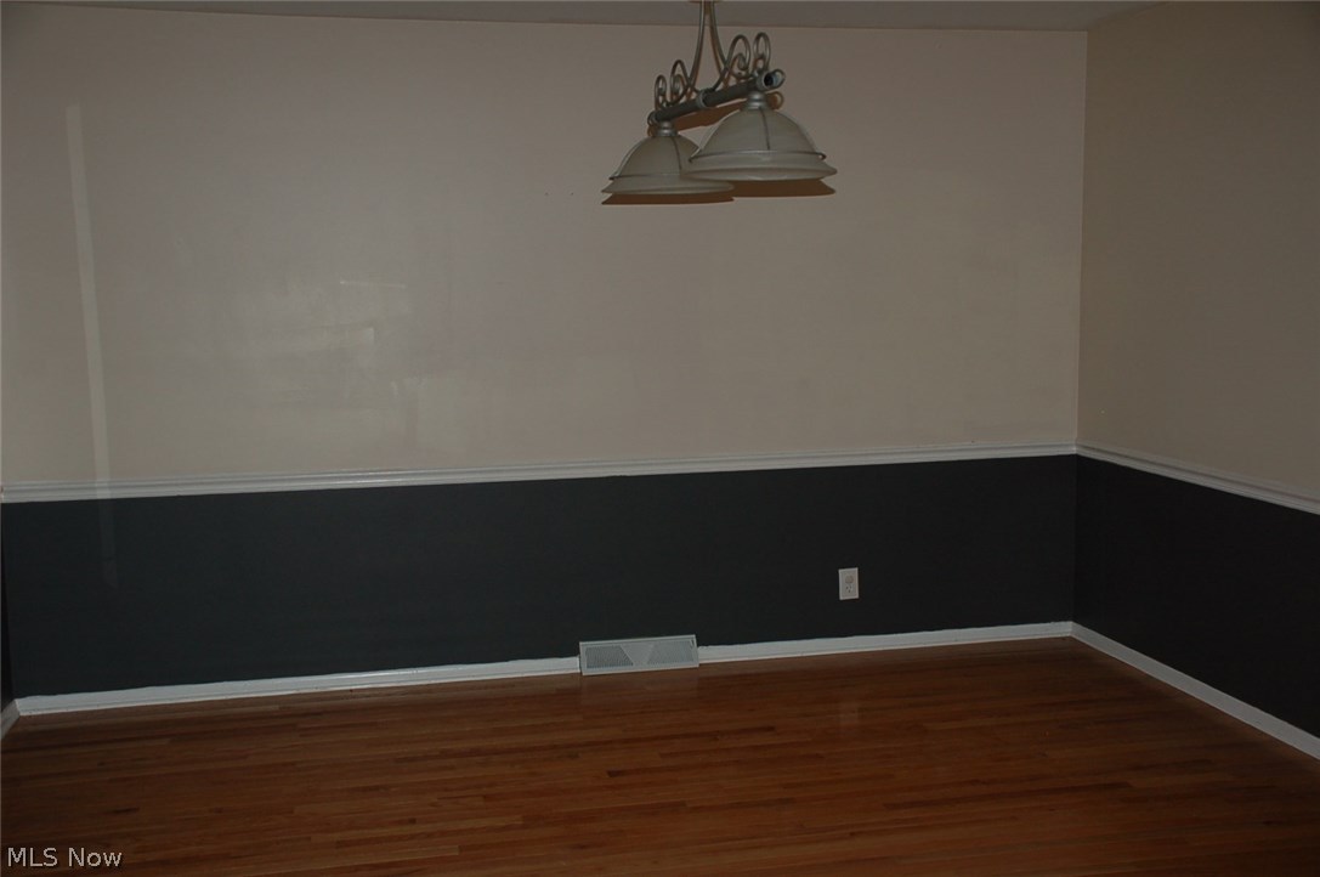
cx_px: 660
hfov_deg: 49.6
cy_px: 438
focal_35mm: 39
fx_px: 1428
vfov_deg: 34.1
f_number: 4
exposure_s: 1/60
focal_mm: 26
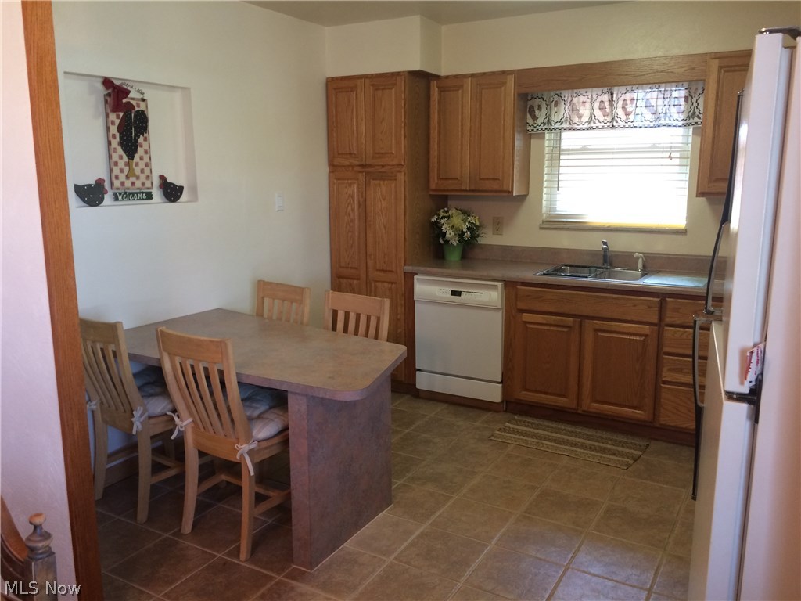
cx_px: 400
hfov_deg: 61.7
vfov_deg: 48.2
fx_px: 671
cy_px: 300
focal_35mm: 29
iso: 100
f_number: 2.2
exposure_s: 1/30
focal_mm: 4.15
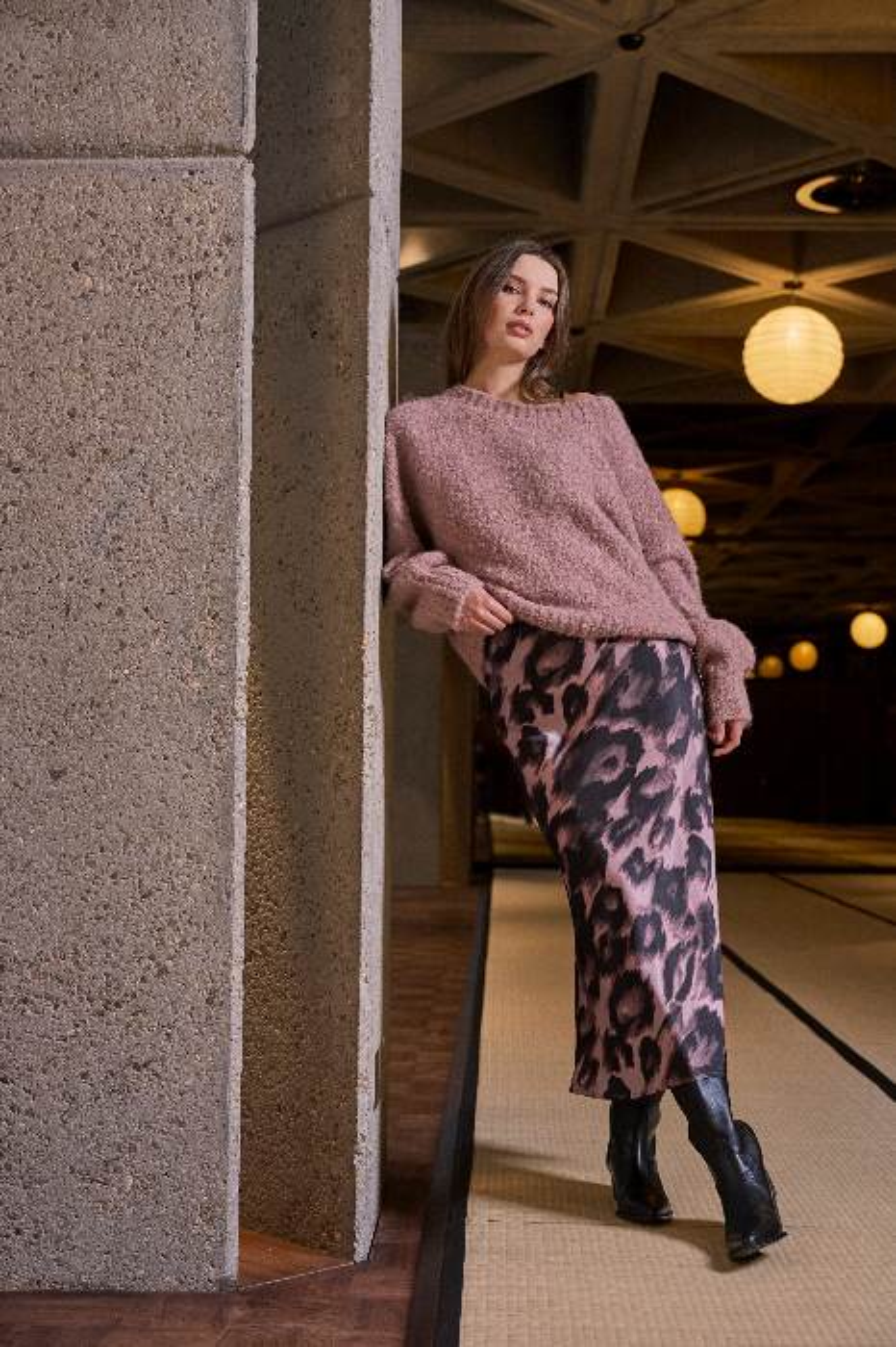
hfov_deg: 29.2
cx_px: 448
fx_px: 1719
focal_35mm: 46
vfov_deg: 42.8
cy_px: 674
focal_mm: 46
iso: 800
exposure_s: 1/125
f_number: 4
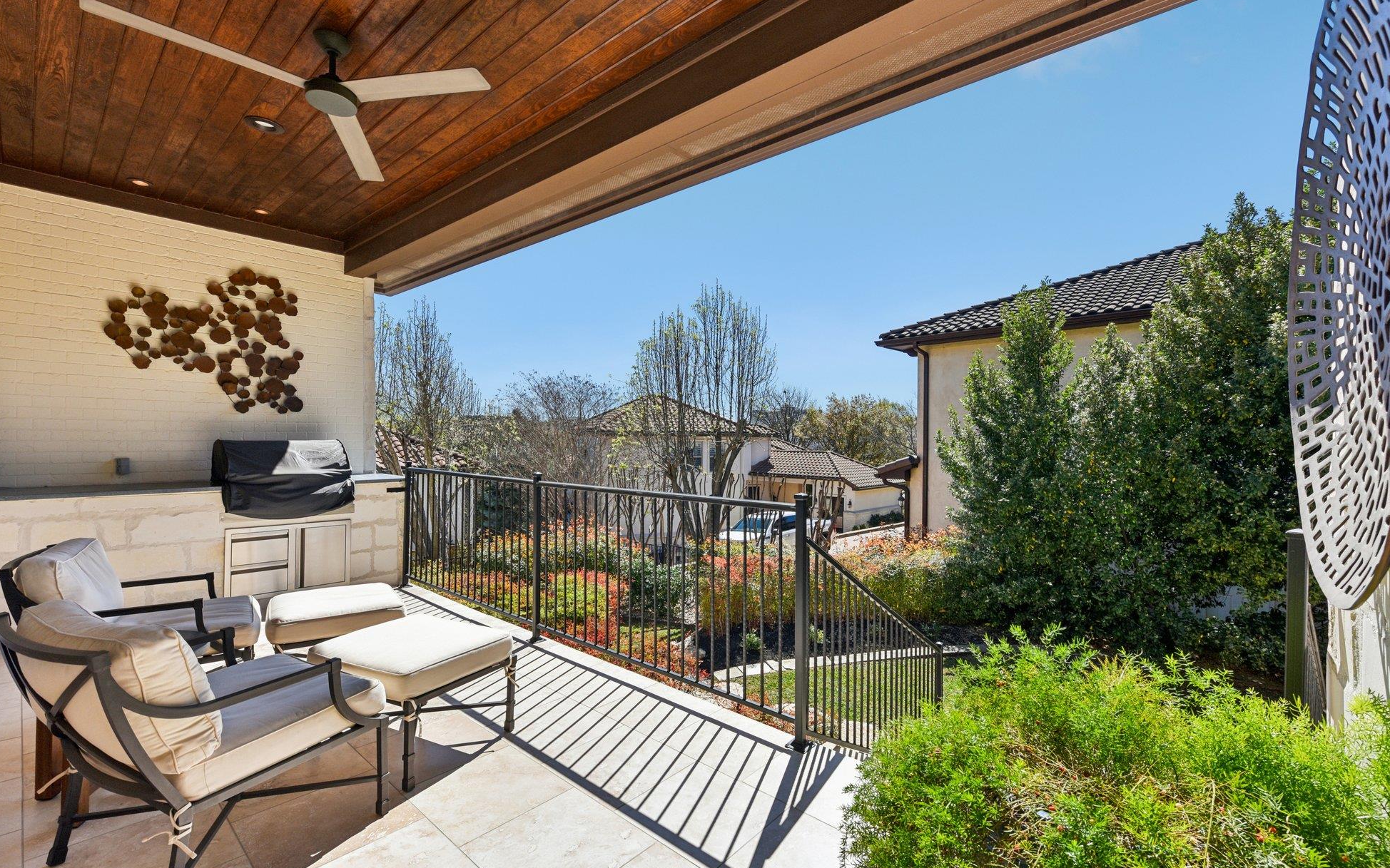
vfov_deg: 74.7
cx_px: 694
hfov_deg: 101.5
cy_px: 453
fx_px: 568
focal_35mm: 15
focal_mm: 14
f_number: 8
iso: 100
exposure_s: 1/400
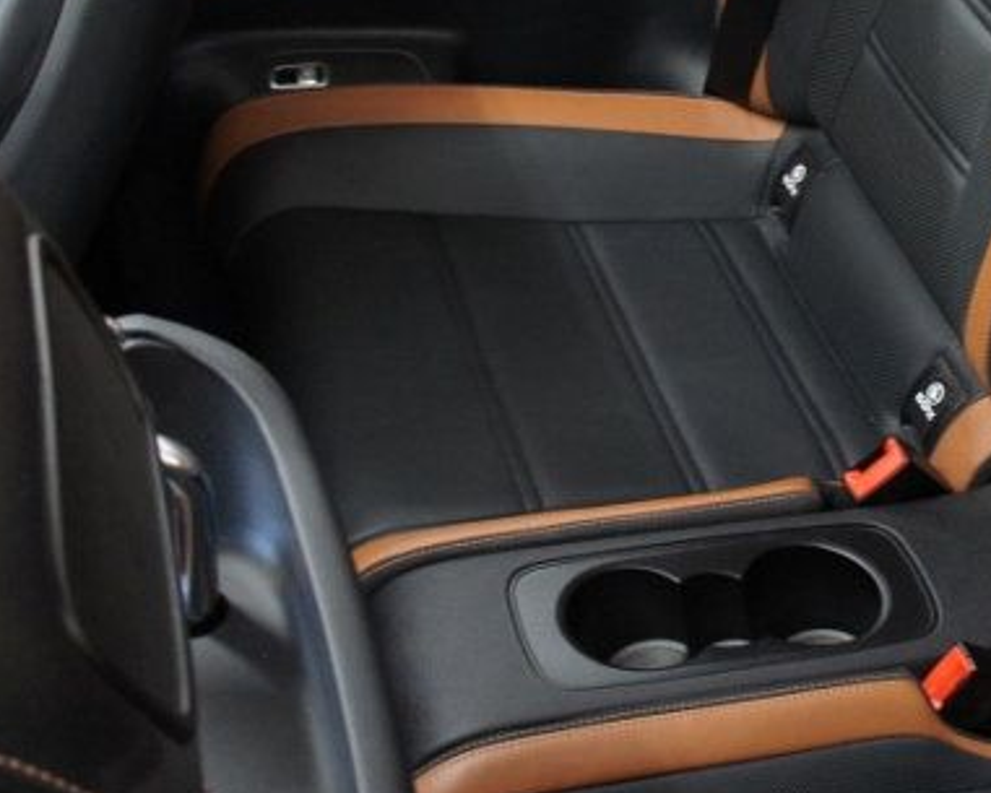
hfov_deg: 26.9
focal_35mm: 68
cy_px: 150
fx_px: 1995
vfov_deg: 22.2
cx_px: 895
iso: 1000
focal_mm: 18
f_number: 3.5
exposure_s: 1/30
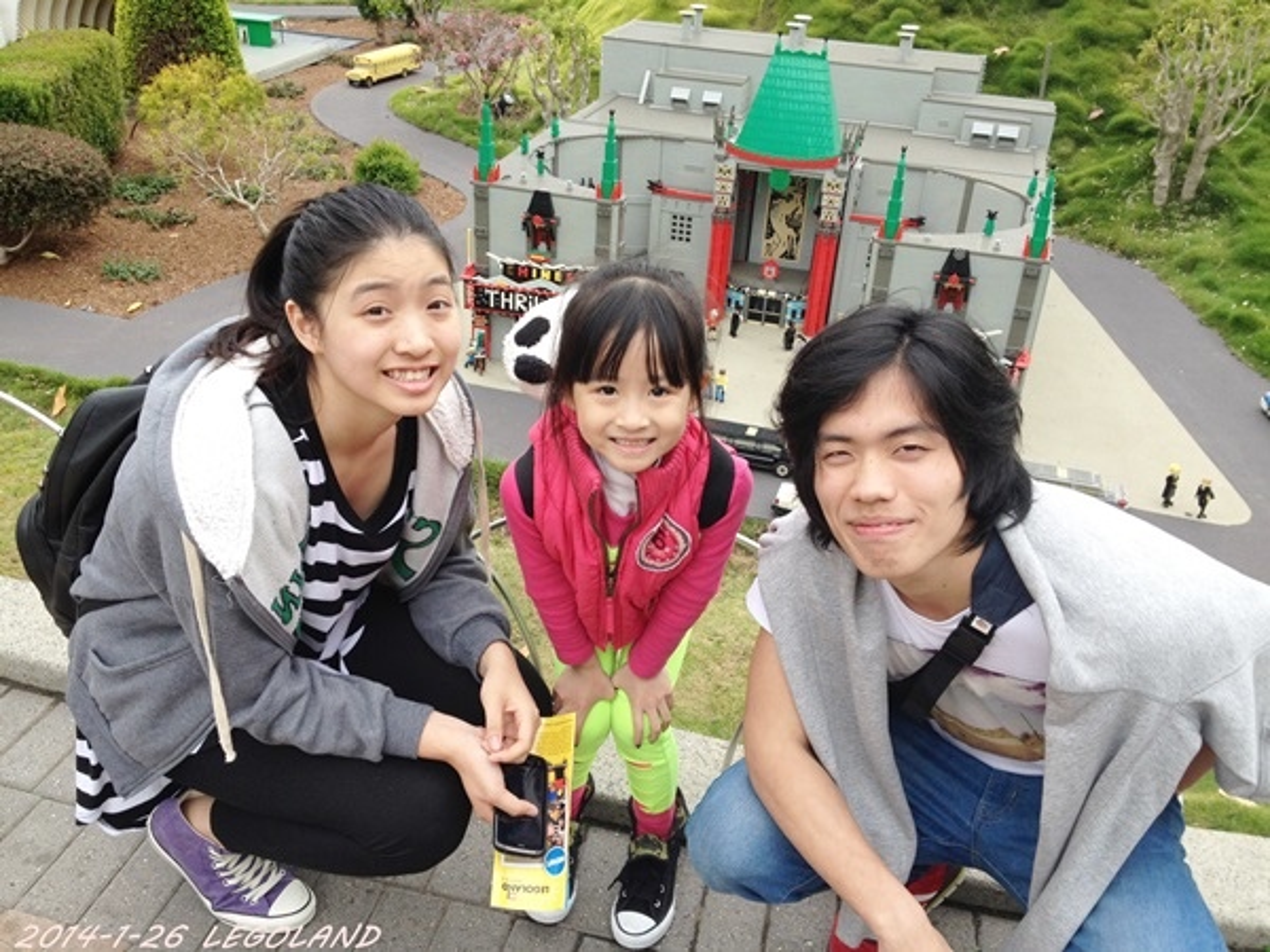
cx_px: 635
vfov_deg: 40.7
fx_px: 1284
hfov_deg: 52.6
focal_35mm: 35
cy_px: 476
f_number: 2.4
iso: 50
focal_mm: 4.28
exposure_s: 1/164
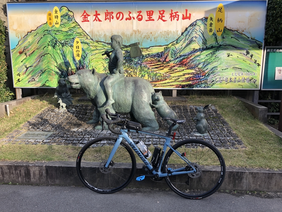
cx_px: 141
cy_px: 106
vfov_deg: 49.7
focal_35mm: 28
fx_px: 228
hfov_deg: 63.4
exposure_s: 1/390
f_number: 1.8
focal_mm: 3.99
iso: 20
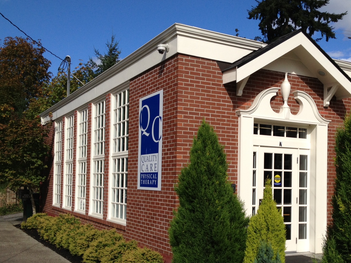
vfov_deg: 30.7
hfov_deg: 40.3
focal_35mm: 47
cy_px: 169
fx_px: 477
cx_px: 207
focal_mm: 4.28
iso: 50
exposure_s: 1/2513
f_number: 2.4
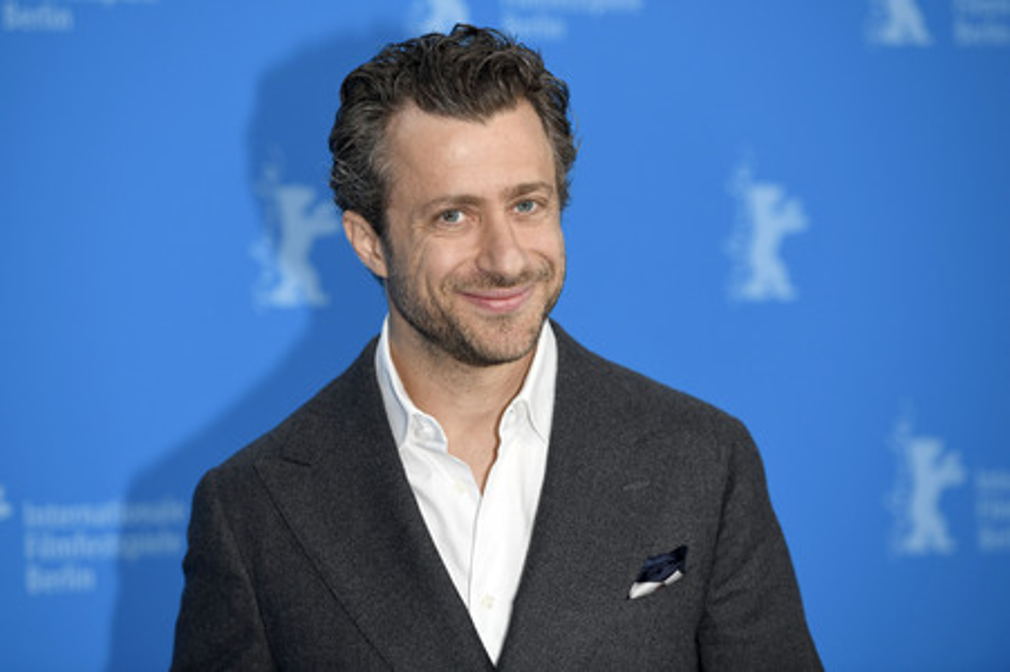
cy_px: 336
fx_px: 4205
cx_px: 505
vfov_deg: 9.1
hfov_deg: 13.7
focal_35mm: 150
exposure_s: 1/400
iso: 640
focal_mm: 150
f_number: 4
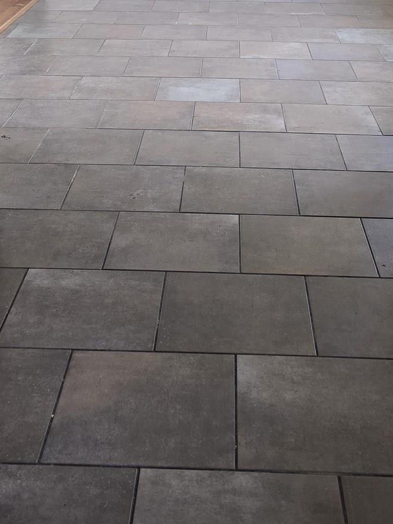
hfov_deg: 24.4
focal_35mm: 60
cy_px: -75
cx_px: 200
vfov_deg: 28.7
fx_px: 908
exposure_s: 1/120
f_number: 1.7
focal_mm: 6.3
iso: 125
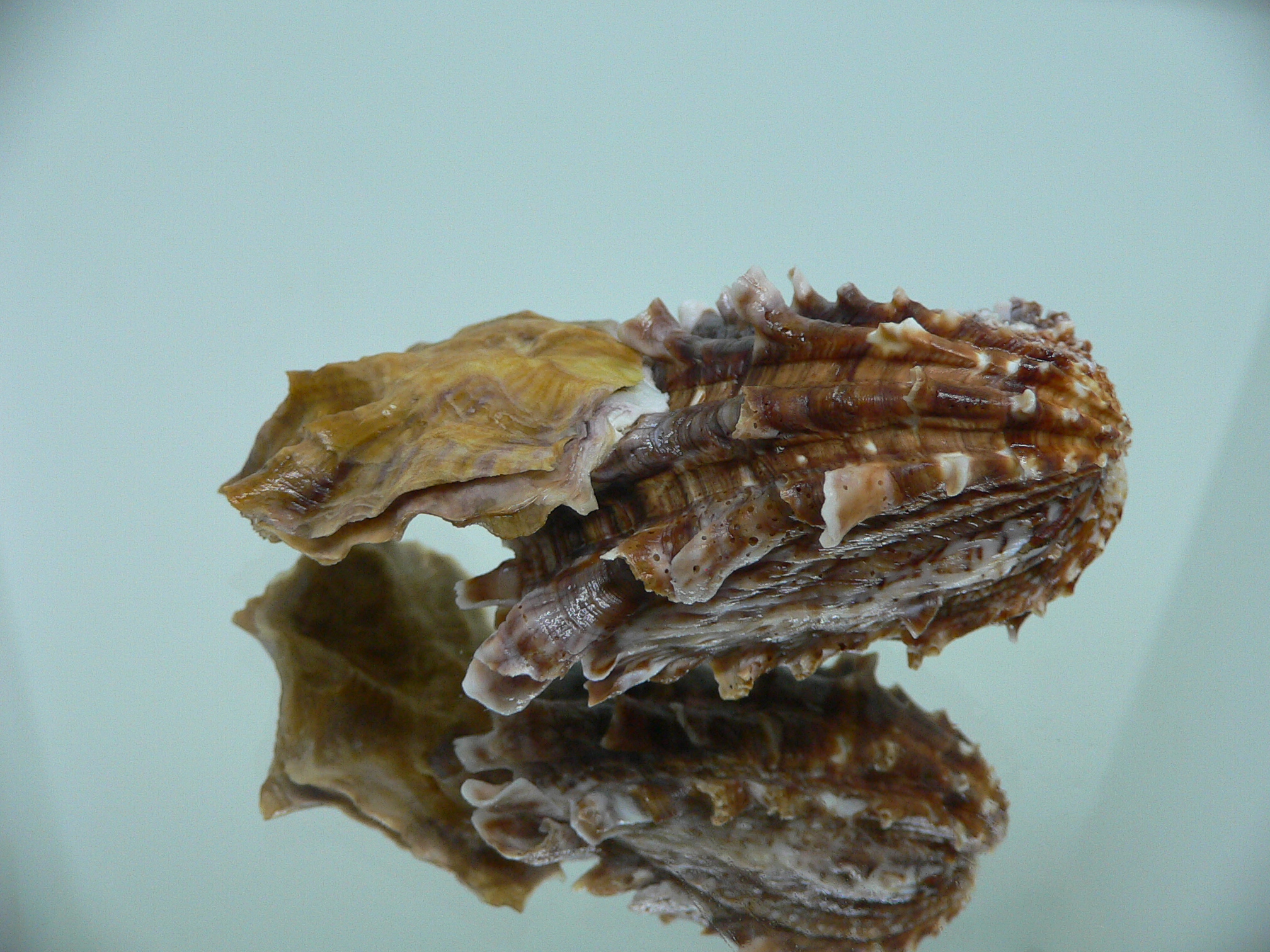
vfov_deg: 40.7
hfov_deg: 52.6
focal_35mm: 35
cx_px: 635
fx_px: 1284
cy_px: 476
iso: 150
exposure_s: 1/60
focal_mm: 4.6
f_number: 2.8
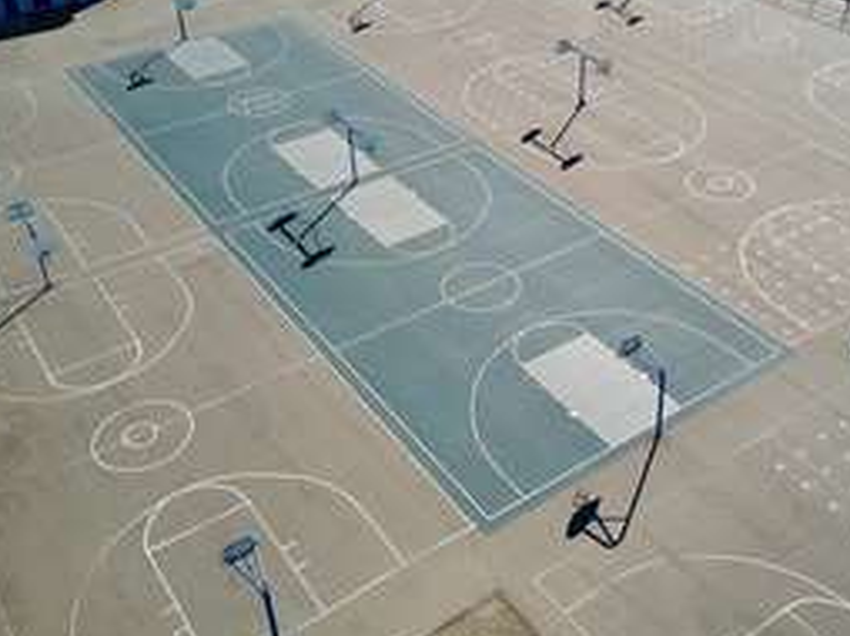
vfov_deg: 34.9
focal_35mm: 41
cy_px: 244
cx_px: 519
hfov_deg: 45.5
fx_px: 1006
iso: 100
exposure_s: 1/1698
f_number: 2.2
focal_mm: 4.73
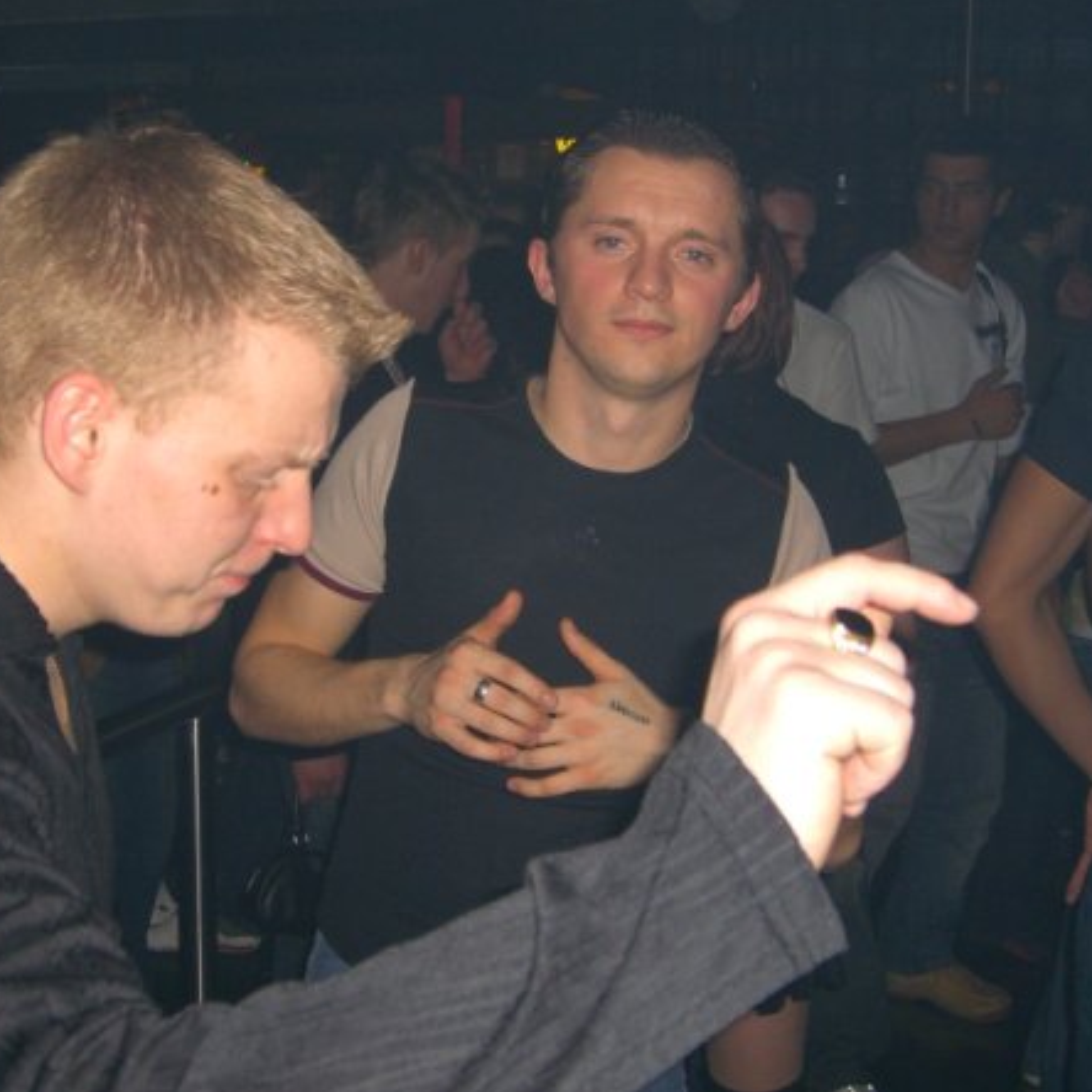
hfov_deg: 31.0
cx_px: 467
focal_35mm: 55
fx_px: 1963
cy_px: 541
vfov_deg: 31.1
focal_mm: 9.5
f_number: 3.1
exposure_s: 1/60
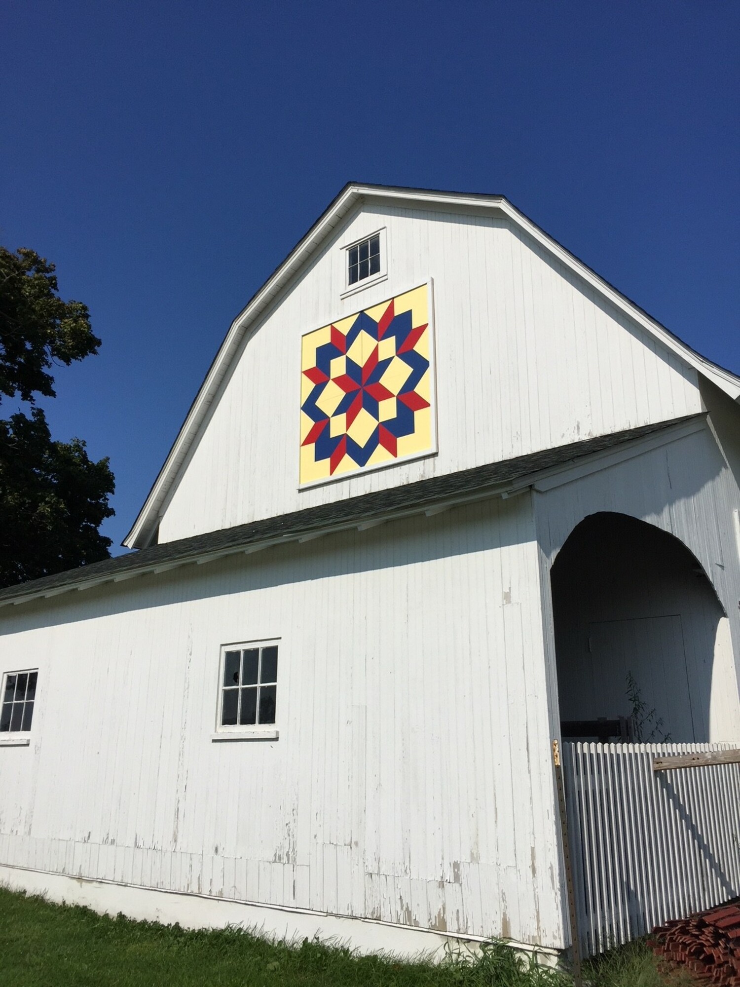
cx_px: 370
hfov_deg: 48.2
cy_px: 494
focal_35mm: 29
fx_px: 827
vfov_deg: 61.7
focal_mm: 4.15
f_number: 2.2
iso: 32
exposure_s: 1/4950
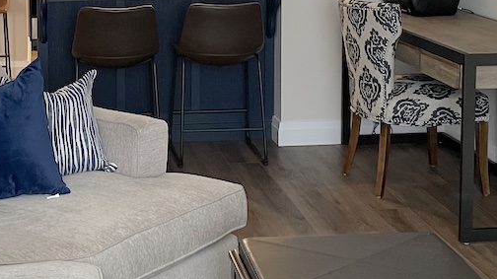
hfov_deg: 29.1
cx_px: 159
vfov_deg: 16.3
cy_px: -26
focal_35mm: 72
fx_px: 948
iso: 125
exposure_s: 1/63
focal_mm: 4.2
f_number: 1.6
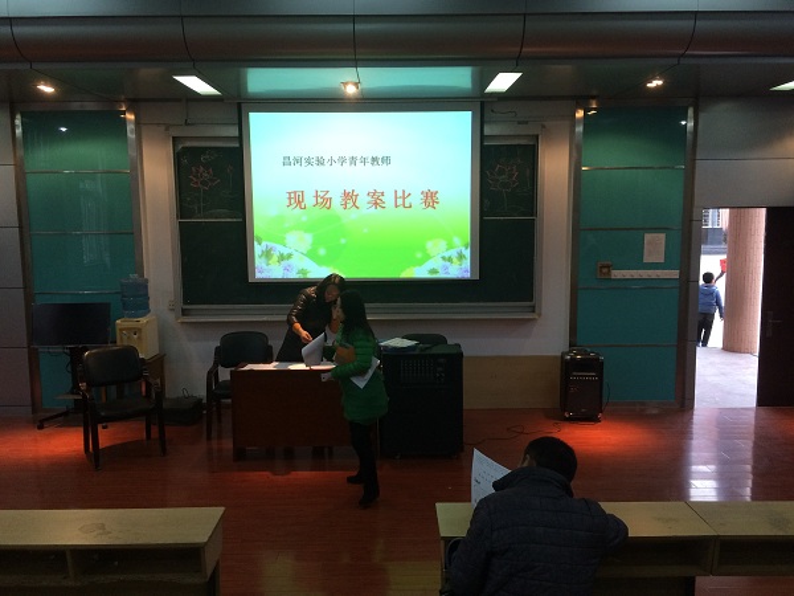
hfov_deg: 61.7
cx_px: 397
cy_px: 298
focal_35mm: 29
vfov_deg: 48.2
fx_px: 665
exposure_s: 1/33
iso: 80
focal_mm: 4.15
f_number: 2.2
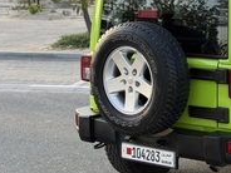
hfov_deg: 15.9
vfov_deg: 12.4
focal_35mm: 119
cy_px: 57
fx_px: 794
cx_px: 274
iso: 80
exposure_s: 1/601
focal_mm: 6.76
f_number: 1.78
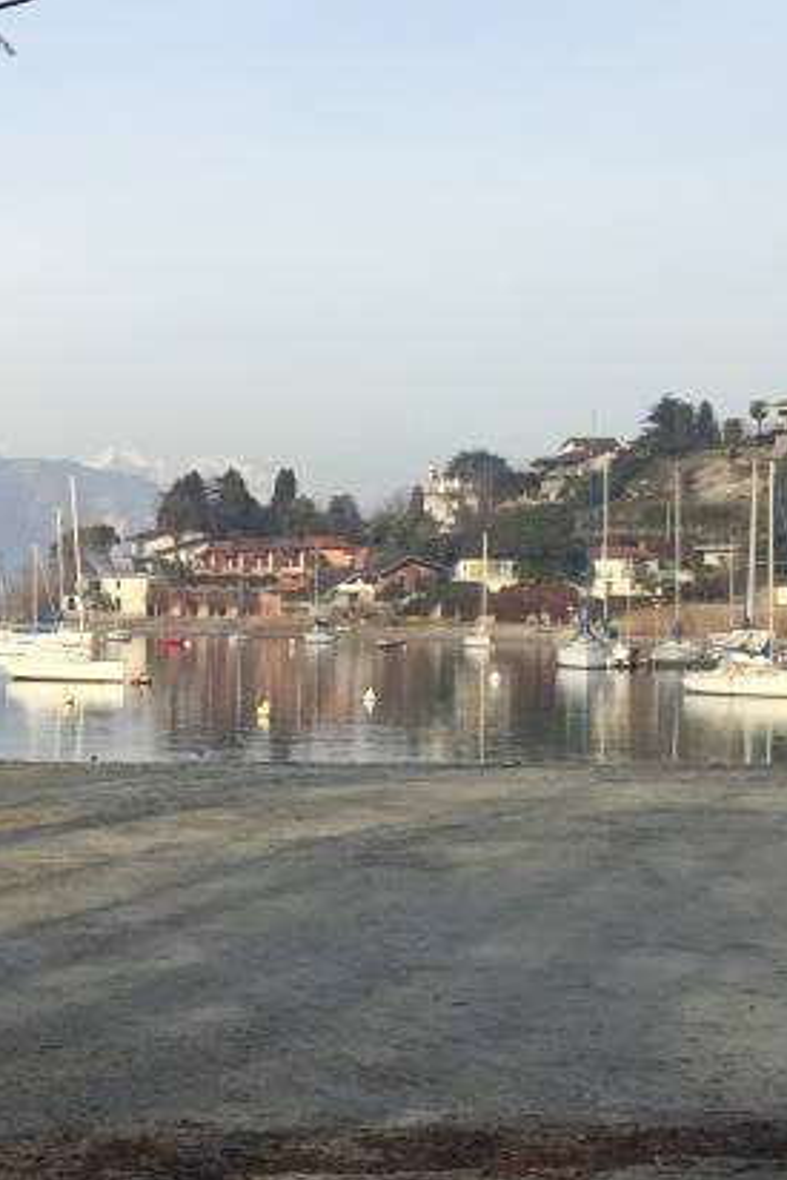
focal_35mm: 75
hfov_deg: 16.5
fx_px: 2457
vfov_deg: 27.0
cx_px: -418
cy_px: 639
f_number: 2.2
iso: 32
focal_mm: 4.15
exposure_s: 1/1522
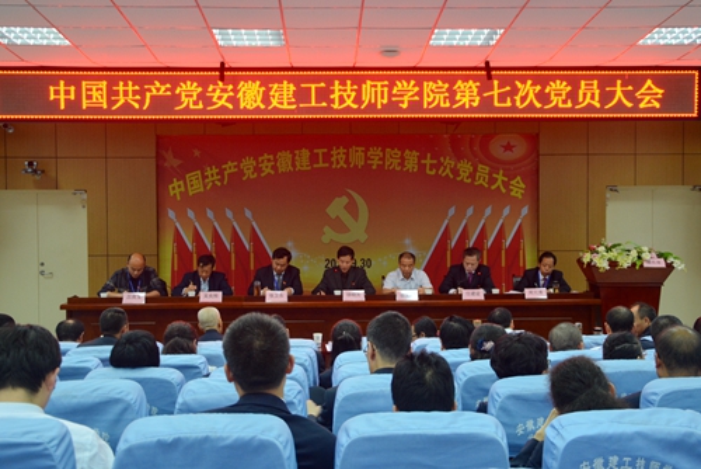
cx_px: 350
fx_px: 818
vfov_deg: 31.9
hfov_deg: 46.4
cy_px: 234
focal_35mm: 42
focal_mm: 28
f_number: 4
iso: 800
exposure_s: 1/40
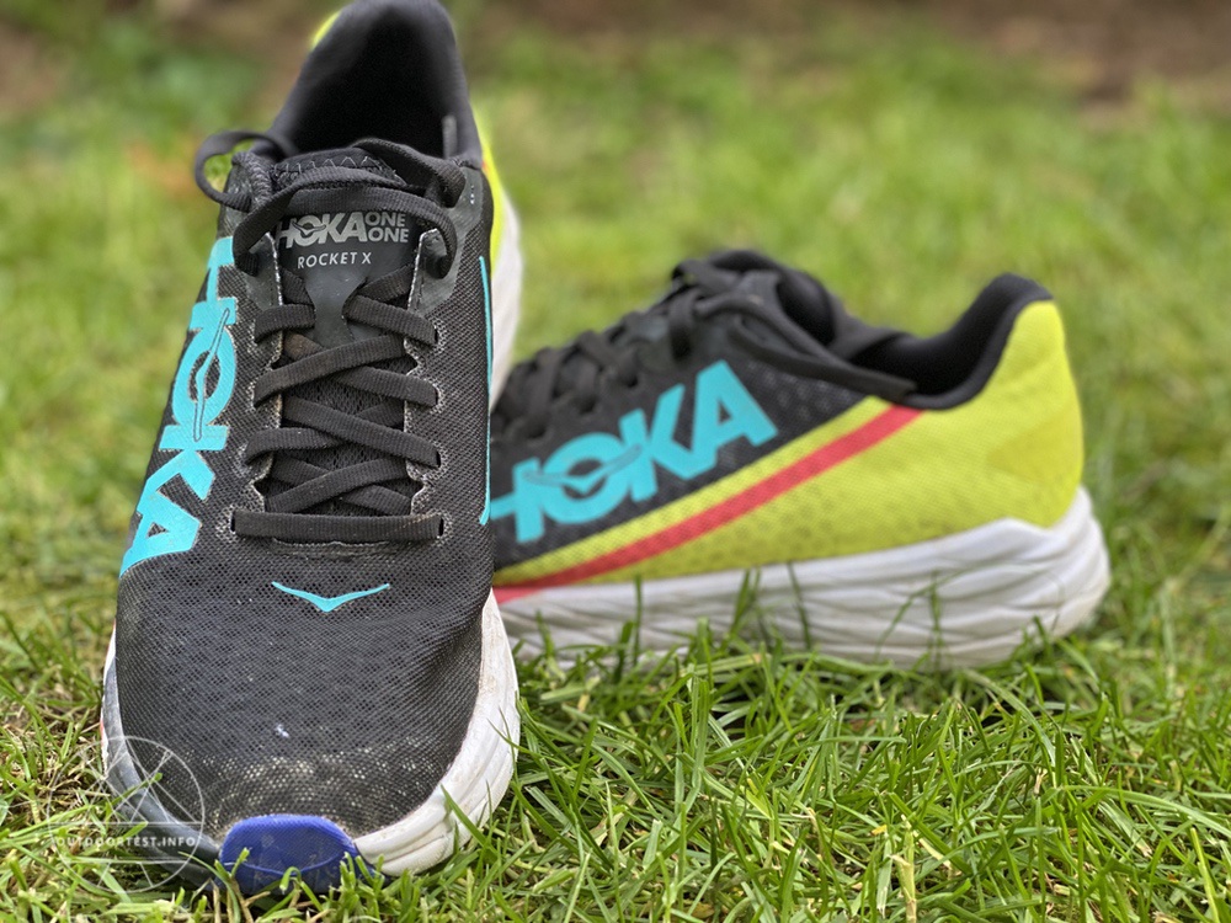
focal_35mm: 52
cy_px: 462
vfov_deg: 28.0
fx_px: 1849
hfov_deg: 36.8
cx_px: 616
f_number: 2
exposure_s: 1/122
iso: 250
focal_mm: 6
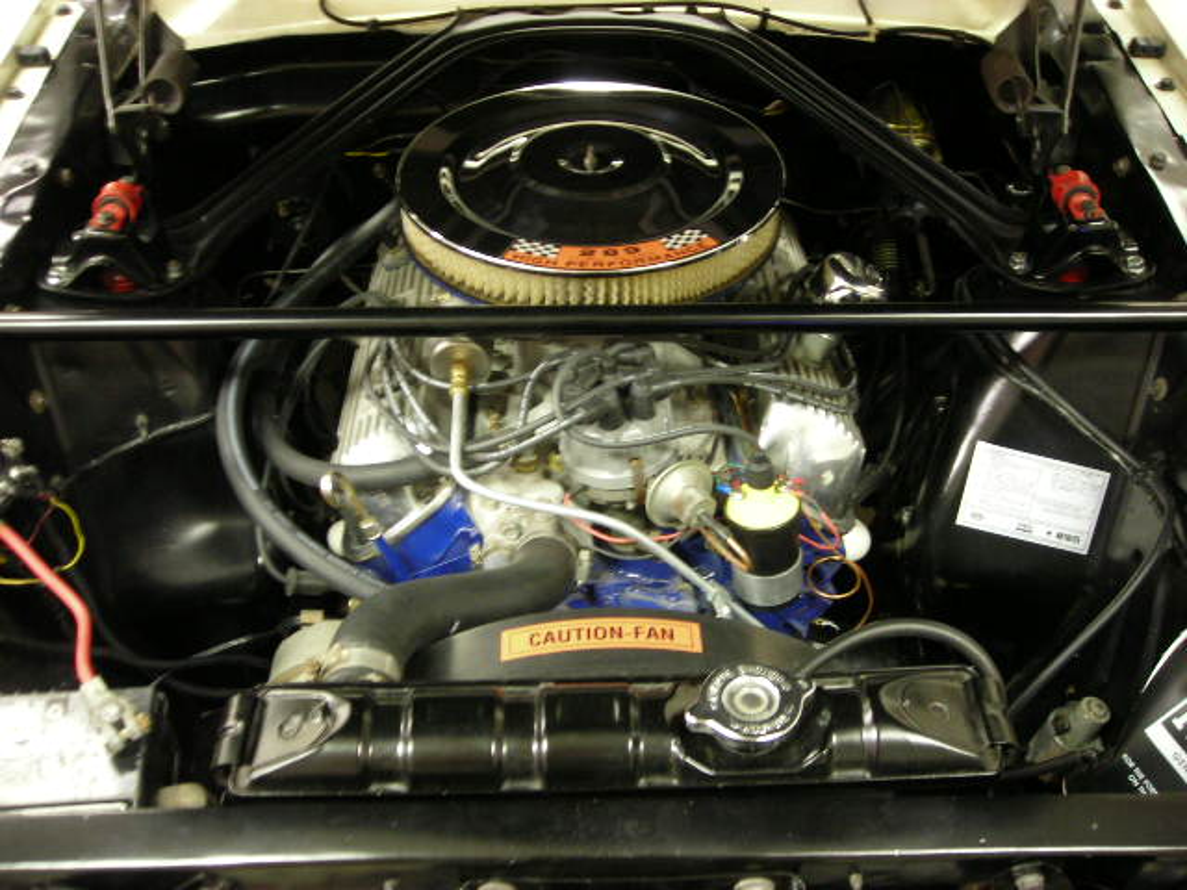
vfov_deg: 37.7
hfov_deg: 49.0
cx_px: 594
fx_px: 1303
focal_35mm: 38
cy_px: 445
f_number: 3.2
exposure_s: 1/2.2
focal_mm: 6.3
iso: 200
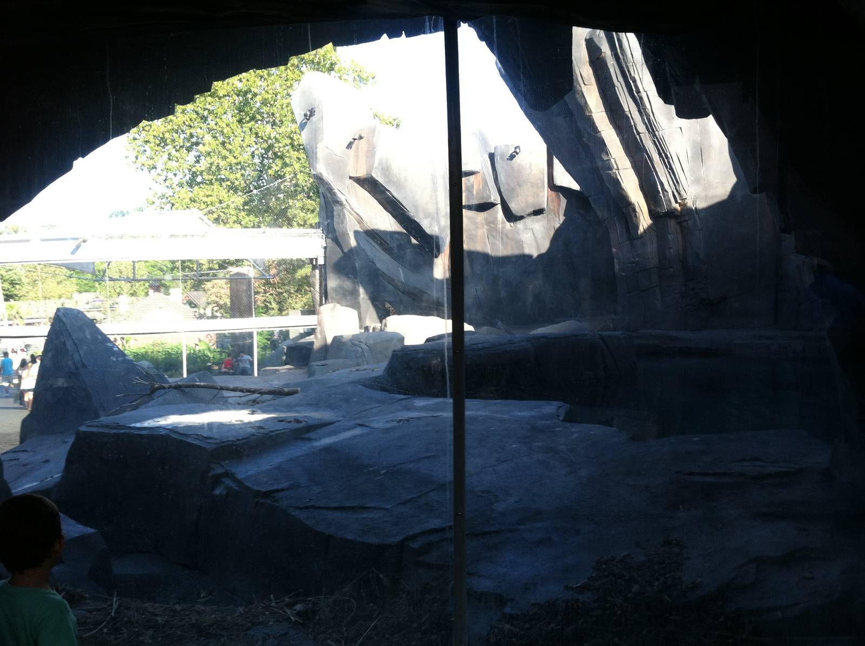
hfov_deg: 52.7
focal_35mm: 35
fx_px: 873
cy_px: 323
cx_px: 432
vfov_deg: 40.6
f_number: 2.8
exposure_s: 1/152
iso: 80
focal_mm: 3.85
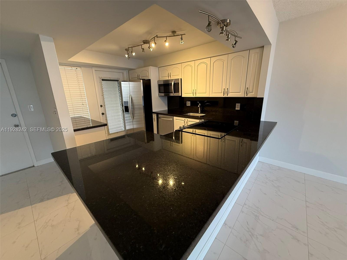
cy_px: 130
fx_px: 140
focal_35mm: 14
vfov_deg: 85.7
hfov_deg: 102.1
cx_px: 174
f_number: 2.2
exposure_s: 1/60
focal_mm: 2.22
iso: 250
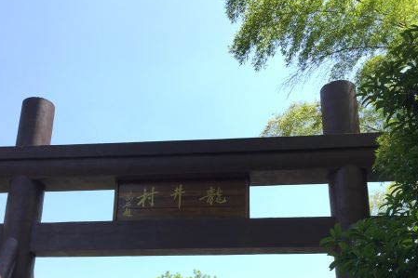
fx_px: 545
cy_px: 232
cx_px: 183
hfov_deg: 41.9
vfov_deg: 27.9
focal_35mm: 47
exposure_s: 1/670
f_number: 2.2
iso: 32
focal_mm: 4.15
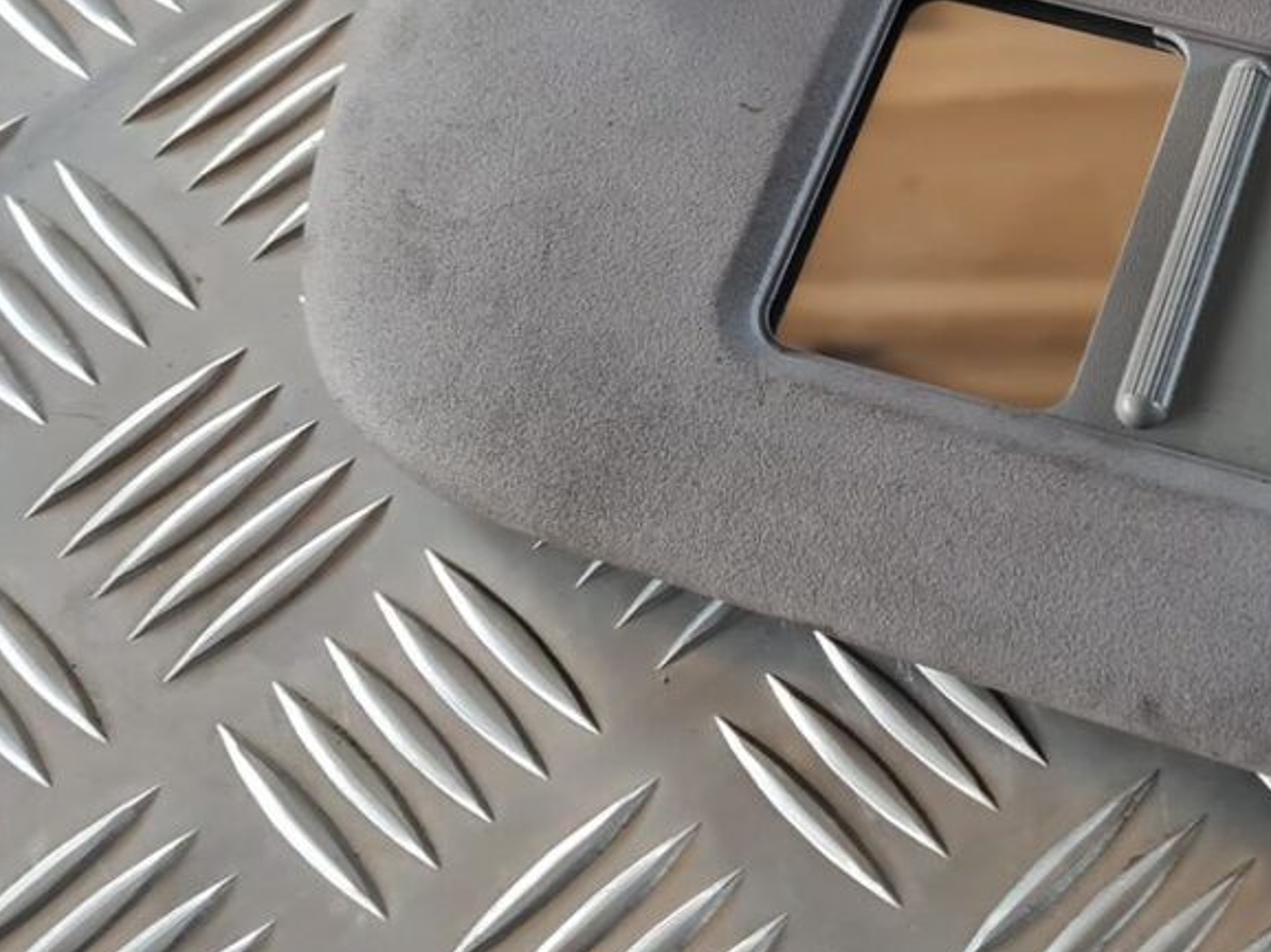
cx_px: 1130
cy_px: 130
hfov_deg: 29.5
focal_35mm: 63
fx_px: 2312
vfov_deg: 22.8
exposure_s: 1/60
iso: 250
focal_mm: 5.4
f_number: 1.8
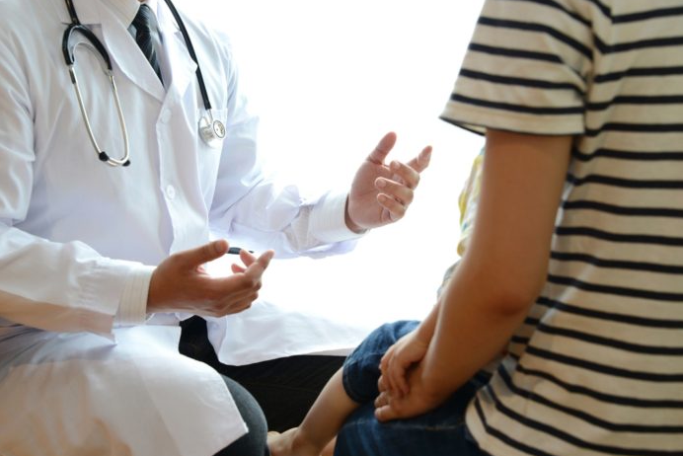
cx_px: 345
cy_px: 228
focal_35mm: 79
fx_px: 1499
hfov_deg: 25.7
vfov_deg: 17.3
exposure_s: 1/50
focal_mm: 78
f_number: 8
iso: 500
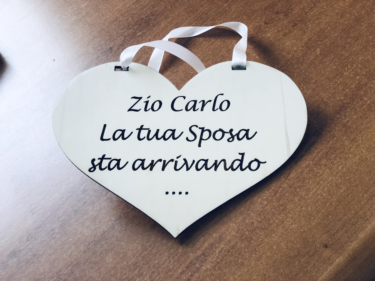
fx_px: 563
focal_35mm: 52
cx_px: 188
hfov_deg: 36.8
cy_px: 140
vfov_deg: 28.0
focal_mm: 6
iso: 50
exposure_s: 1/60
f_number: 2.4
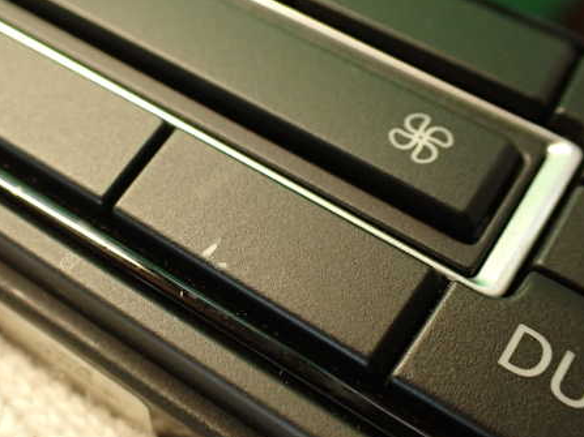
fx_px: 725
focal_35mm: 43
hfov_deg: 43.3
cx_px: 200
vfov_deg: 33.5
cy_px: 260
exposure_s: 1/30
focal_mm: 5.79
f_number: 2.4
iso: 400
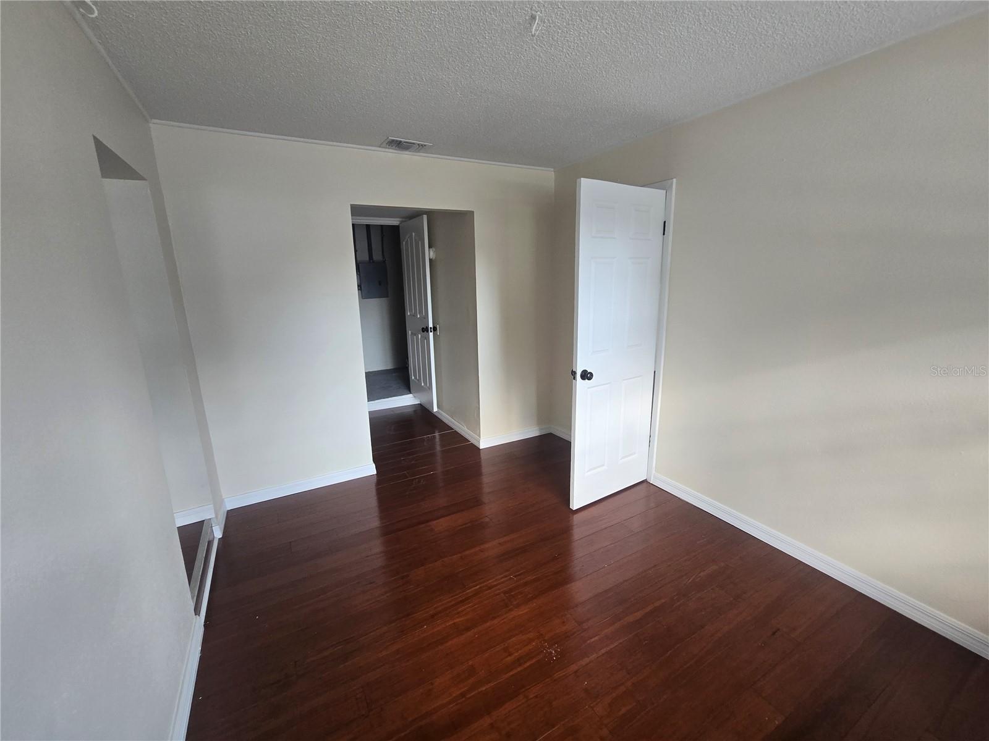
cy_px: 370
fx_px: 371
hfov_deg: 106.2
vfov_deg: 89.9
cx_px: 494
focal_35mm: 13
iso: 160
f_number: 2.2
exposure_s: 1/60
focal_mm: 2.2
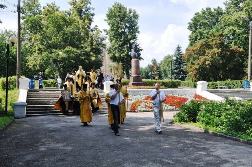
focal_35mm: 38
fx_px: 262
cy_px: 84
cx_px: 126
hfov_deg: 51.3
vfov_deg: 35.4
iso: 1000
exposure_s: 1/640
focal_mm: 25
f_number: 13
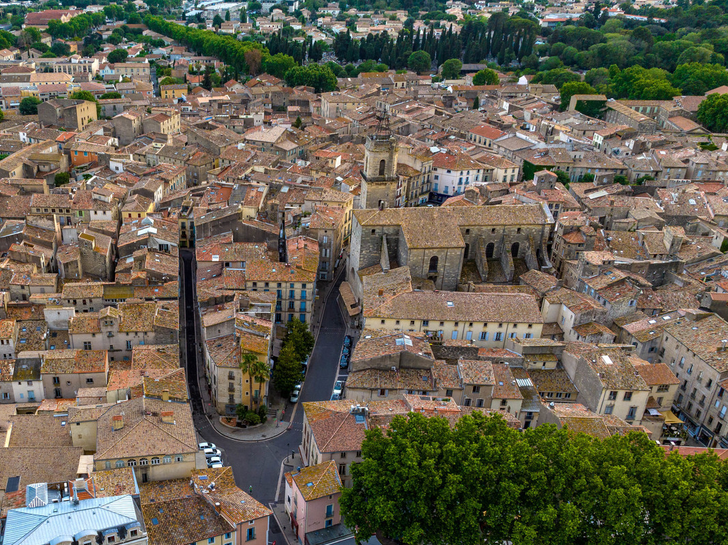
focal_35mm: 36
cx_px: 235
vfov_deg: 38.8
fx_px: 757
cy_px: 392
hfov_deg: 50.3
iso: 100
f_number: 6.3
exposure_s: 1/60
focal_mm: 12.3
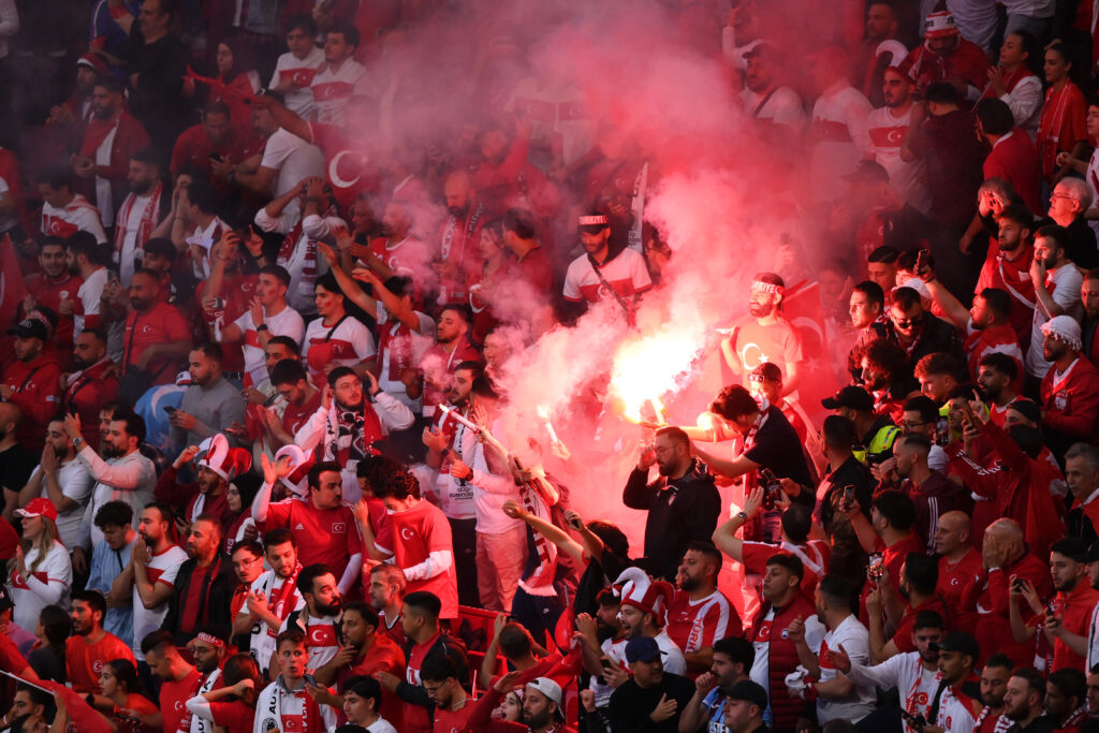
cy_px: 366
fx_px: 12212
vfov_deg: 3.4
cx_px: 550
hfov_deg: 5.2
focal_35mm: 400
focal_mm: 400
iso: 3200
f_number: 3.5
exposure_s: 1/1600
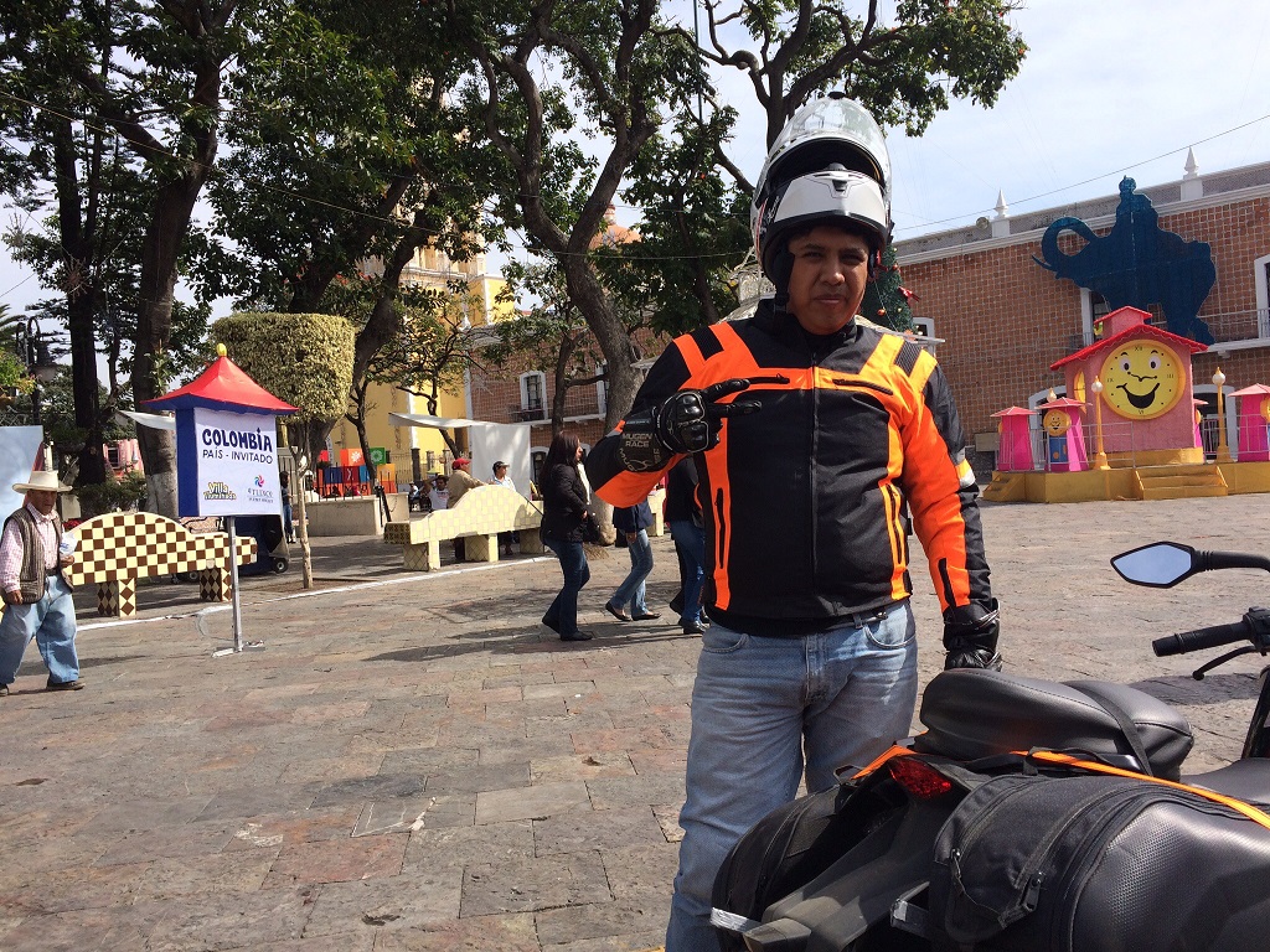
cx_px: 635
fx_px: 1064
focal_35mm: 29
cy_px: 476
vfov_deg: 48.2
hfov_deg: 61.7
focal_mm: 4.15
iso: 32
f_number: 2.2
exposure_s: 1/1642
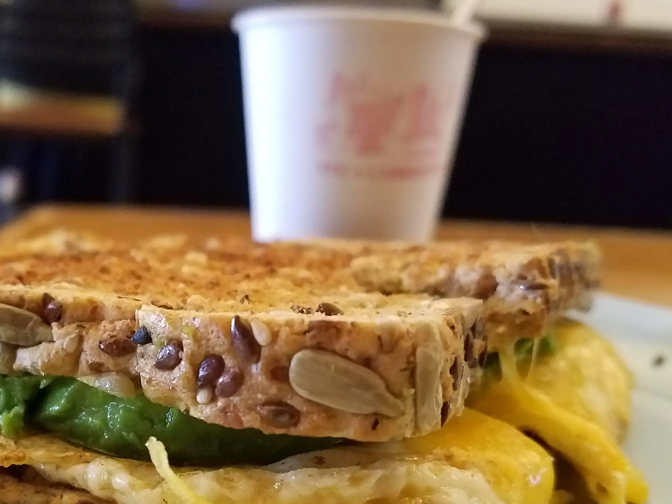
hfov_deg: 44.2
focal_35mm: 42
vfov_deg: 33.9
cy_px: 354
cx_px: 225
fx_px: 815
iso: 640
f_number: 1.7
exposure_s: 1/40
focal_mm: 4.2
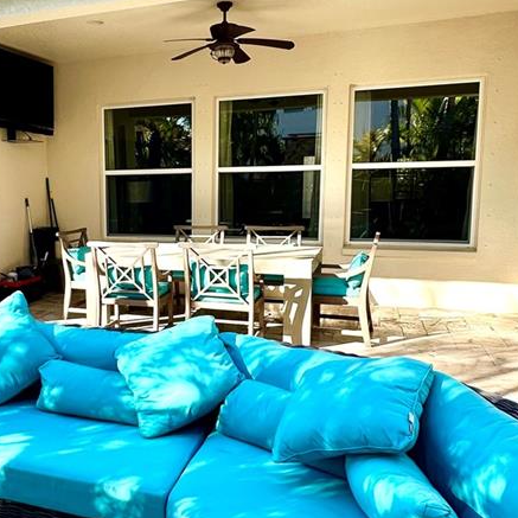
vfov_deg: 48.4
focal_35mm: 34
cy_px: 266
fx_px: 576
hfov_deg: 46.9
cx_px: 136
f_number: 2.2
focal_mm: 2.22
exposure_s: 1/336
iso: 40
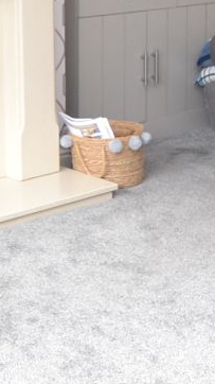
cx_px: 100
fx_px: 904
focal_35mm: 89
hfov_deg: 13.6
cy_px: -37
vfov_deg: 22.6
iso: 400
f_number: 4
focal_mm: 10
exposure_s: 1/60
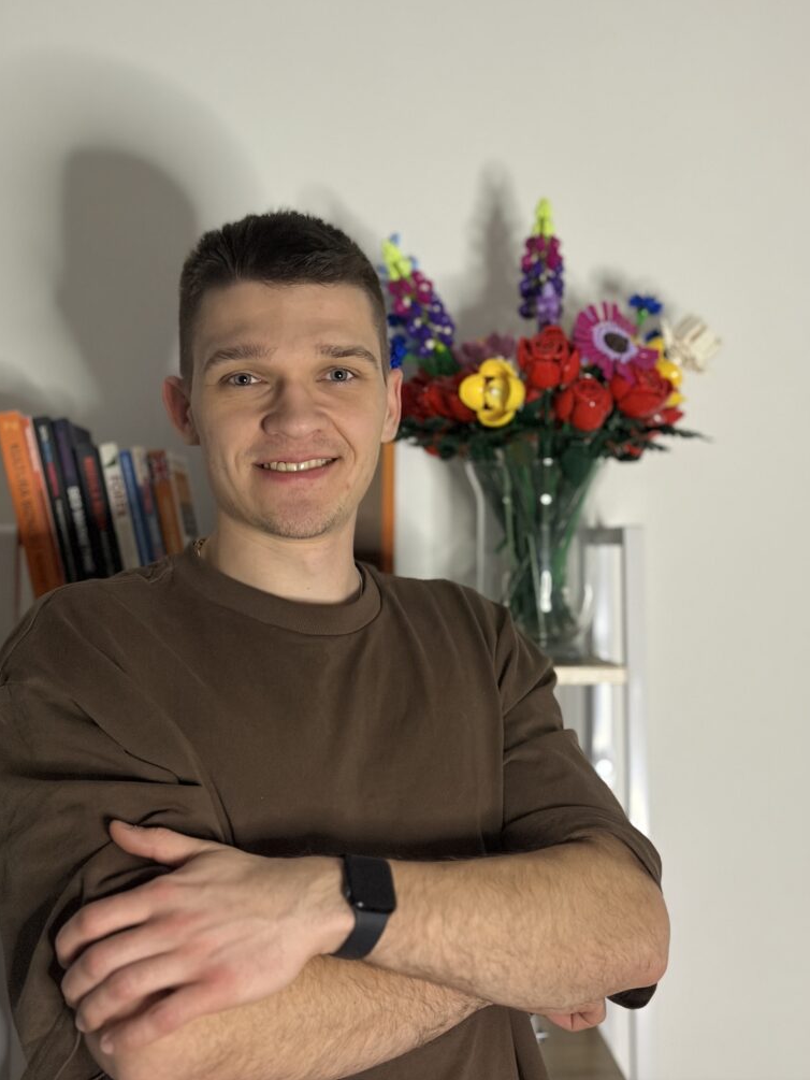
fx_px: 1653
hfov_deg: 27.5
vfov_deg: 36.2
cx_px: 407
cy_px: 531
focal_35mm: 53
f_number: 1.6
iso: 400
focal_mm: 5.96
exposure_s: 1/20
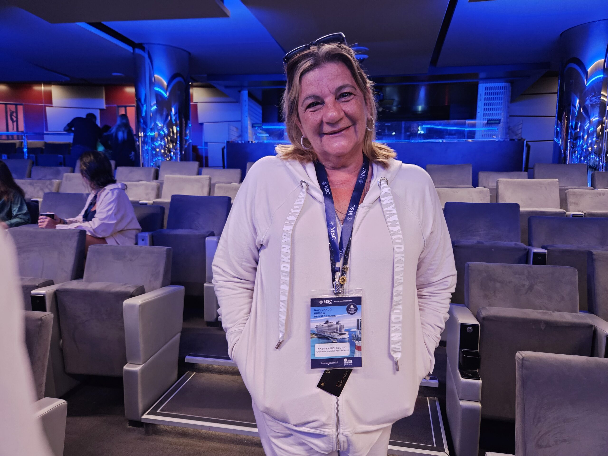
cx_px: 304
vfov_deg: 58.9
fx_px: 404
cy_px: 228
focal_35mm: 23
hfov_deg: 73.9
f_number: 1.8
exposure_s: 1/24
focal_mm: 5.4
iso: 640
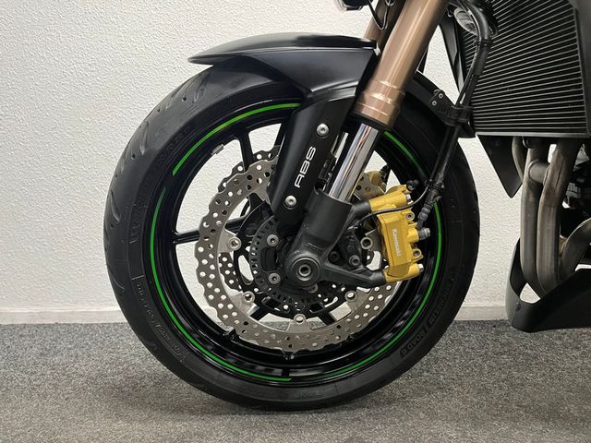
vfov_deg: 53.1
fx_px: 444
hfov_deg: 67.3
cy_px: 222
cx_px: 296
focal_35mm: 26
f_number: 1.6
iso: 320
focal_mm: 5.1
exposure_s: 1/50
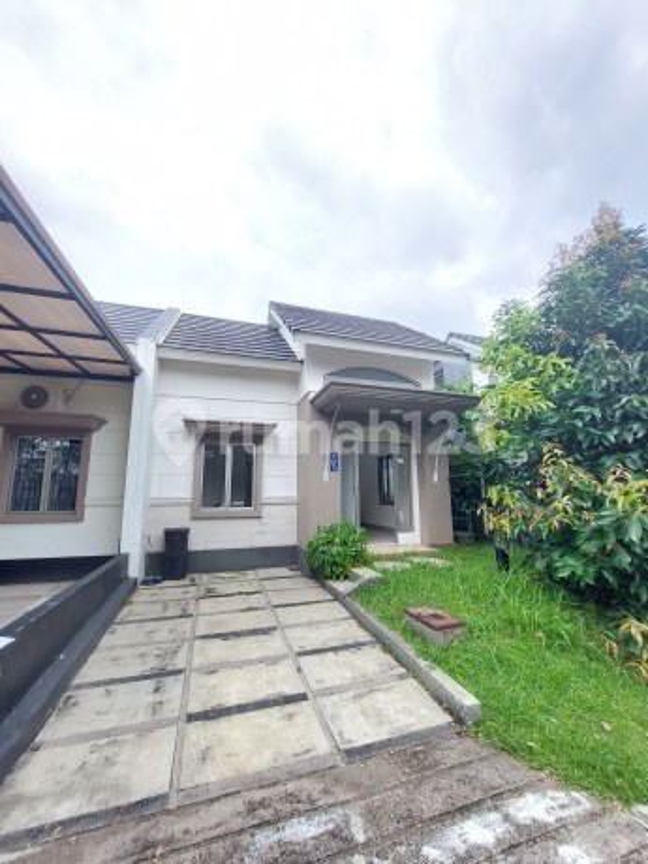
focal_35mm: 13
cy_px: 432
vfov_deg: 106.2
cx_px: 324
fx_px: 324
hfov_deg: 89.9
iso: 50
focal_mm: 1.74
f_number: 2.2
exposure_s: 1/198
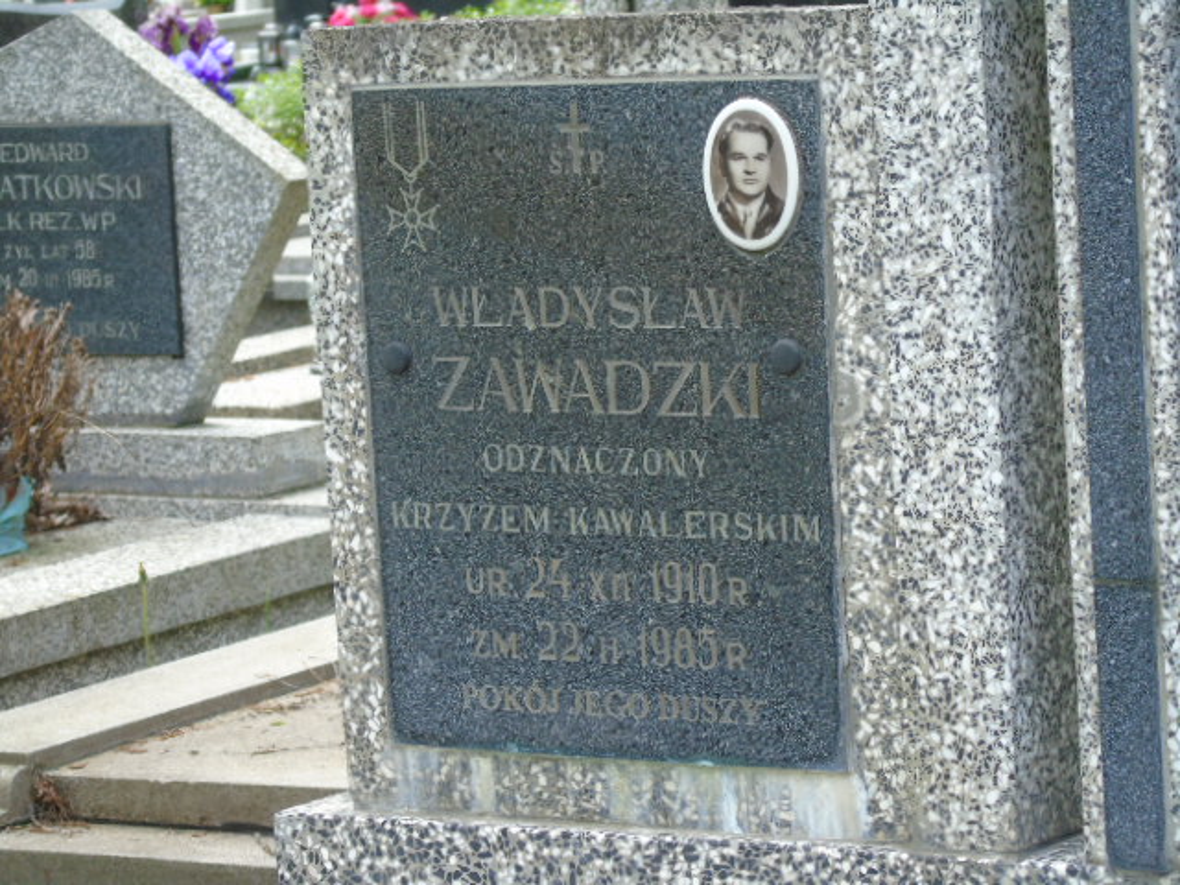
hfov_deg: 13.9
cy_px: 442
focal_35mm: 142
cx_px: 590
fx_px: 4841
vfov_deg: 10.4
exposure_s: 1/125
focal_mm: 25
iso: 200
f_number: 4.7
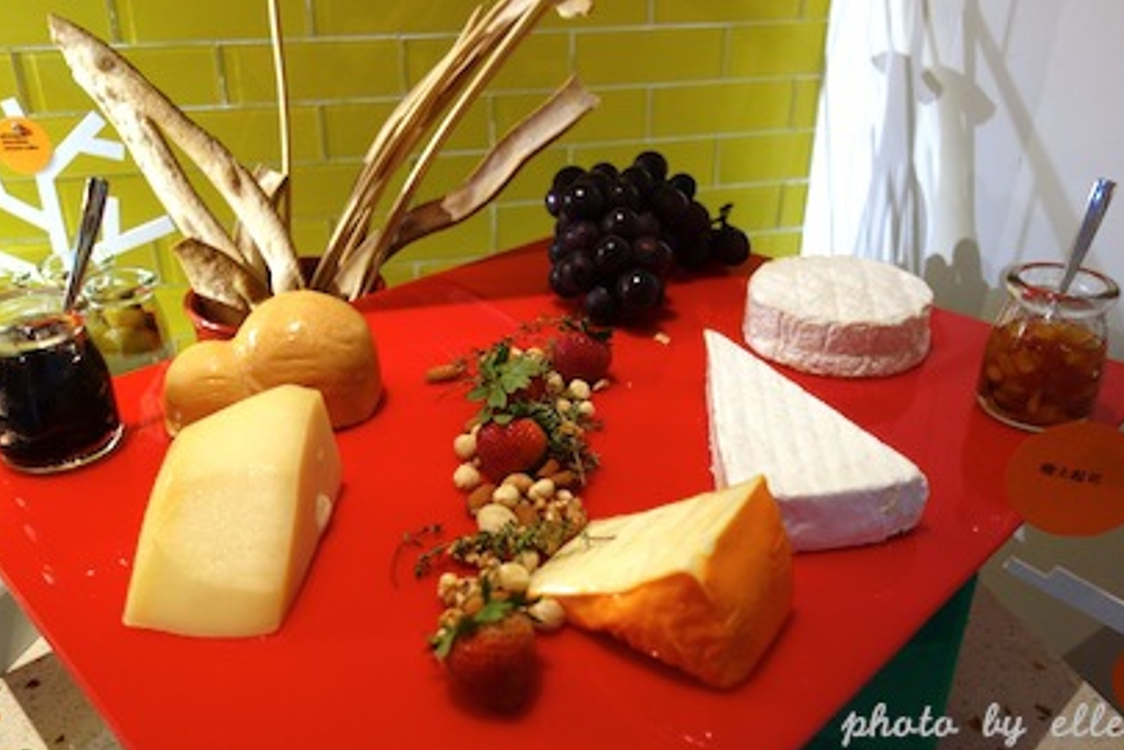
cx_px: 545
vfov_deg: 42.3
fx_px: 968
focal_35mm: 31
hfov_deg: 60.3
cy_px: 349
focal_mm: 10.4
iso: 400
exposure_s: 1/30
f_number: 1.8
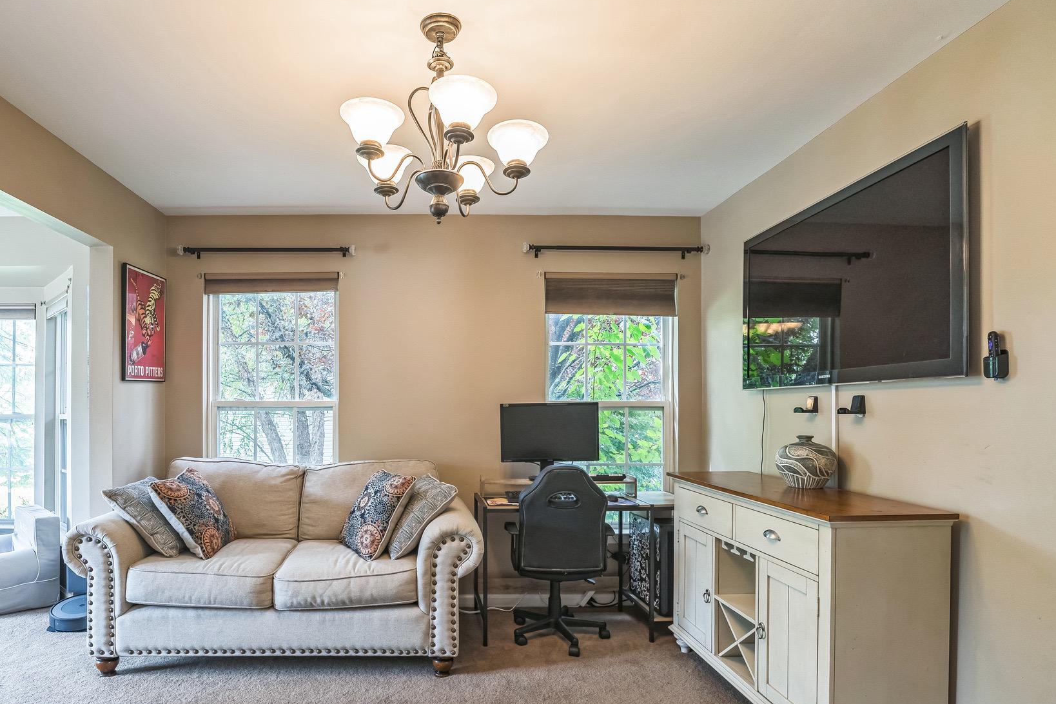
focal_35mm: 21
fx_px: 605
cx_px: 444
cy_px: 399
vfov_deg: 60.2
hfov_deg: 81.6
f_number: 5.6
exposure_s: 1/30
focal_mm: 16.5
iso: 640
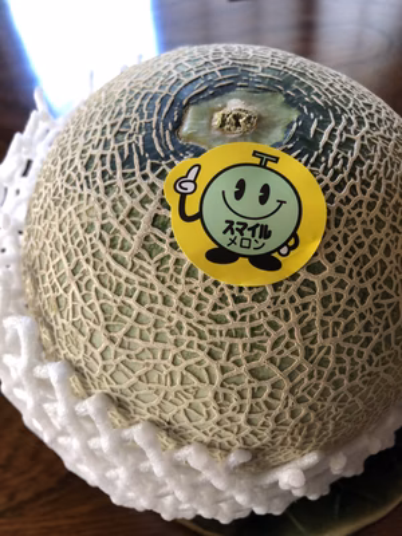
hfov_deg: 49.7
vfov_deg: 63.4
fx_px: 434
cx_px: 201
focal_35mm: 28
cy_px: 268
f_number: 1.8
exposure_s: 1/60
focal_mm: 3.99
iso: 200
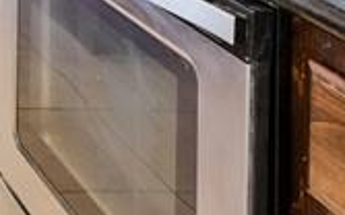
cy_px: -320
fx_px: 939
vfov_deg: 10.8
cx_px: -316
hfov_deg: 16.5
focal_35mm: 100
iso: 200
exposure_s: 1/4
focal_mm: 16
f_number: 7.1
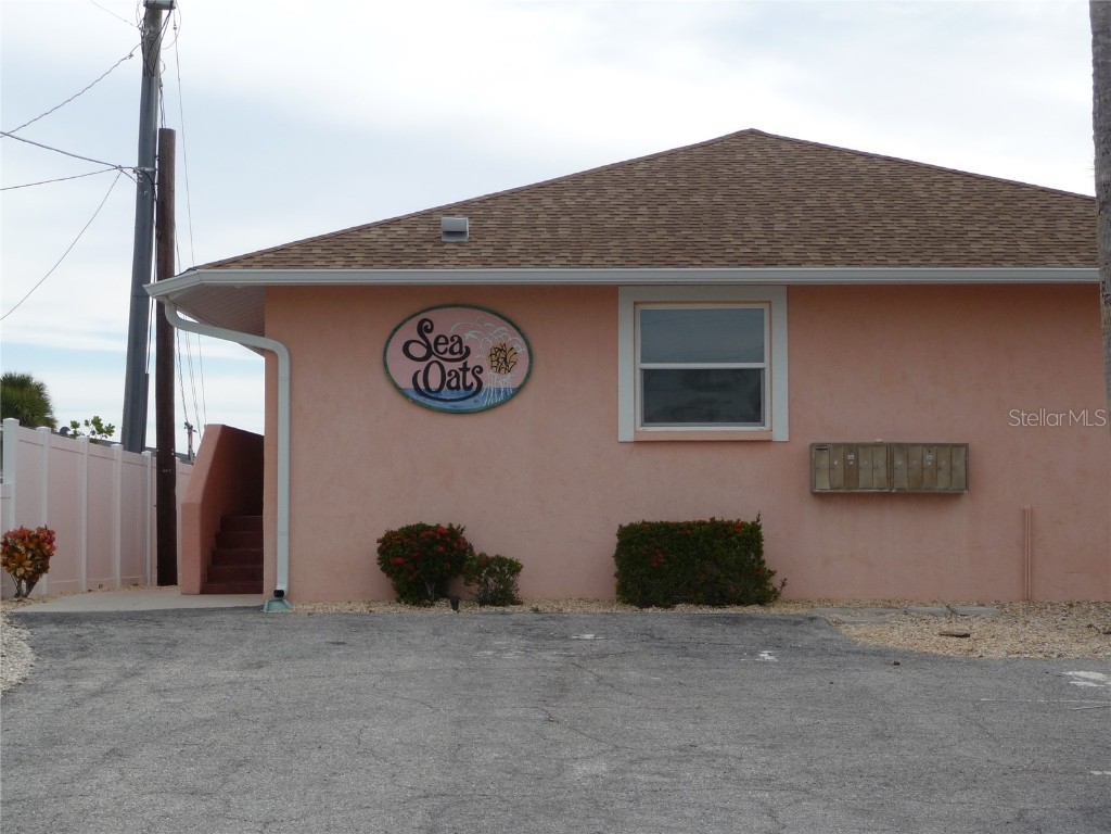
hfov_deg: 31.7
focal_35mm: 61
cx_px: 556
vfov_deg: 24.0
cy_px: 417
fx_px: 1958
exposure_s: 1/500
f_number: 4.3
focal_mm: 9.3
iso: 100
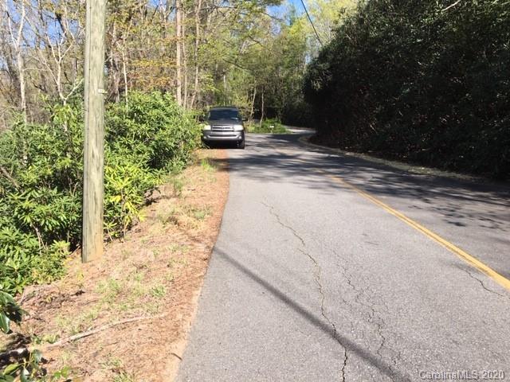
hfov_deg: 61.7
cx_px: 255
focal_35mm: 29
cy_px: 191
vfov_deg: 48.2
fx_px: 427
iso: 25
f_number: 2.2
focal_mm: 4.15
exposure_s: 1/810
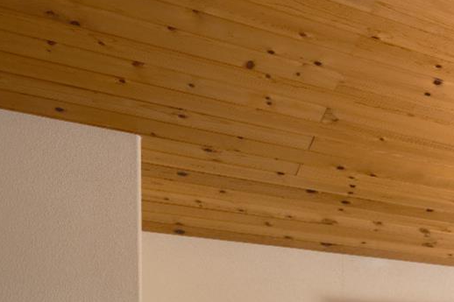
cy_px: 419
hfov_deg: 30.0
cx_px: 569
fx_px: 693
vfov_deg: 21.6
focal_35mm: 55
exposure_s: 1/250
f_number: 6.3
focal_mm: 19
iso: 320
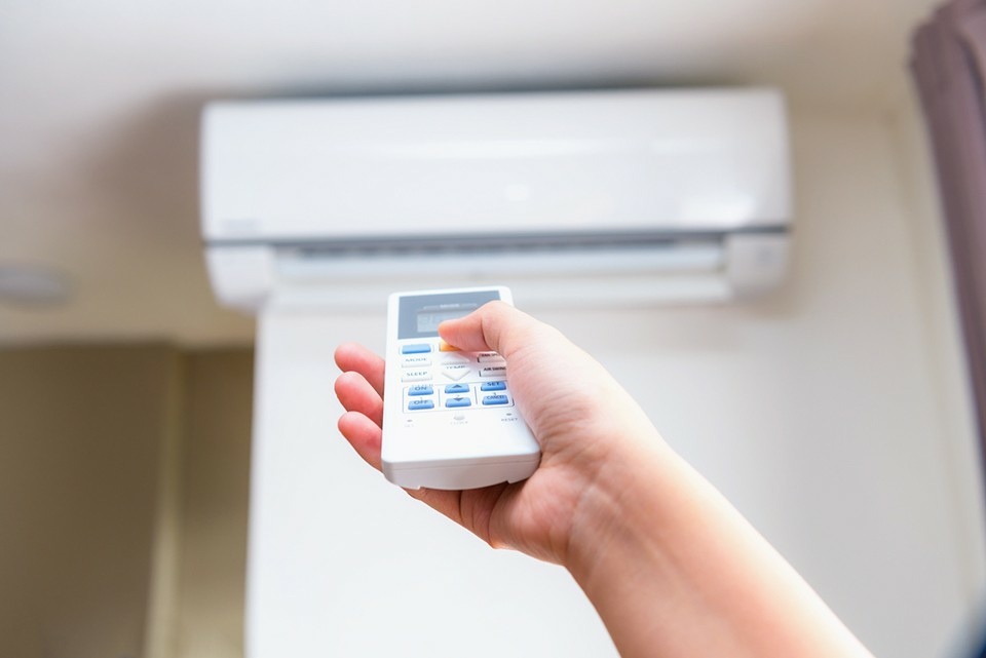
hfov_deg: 50.7
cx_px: 493
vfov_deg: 35.1
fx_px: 1041
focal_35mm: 38
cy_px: 329
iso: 200
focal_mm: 38
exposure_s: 1/125
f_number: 4
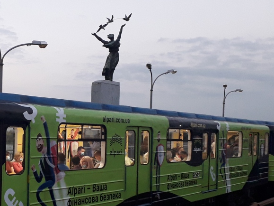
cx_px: 7
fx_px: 443
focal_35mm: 56
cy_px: 137
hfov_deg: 32.0
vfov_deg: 26.0
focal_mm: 3.6
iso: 160
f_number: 1.9
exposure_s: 1/33
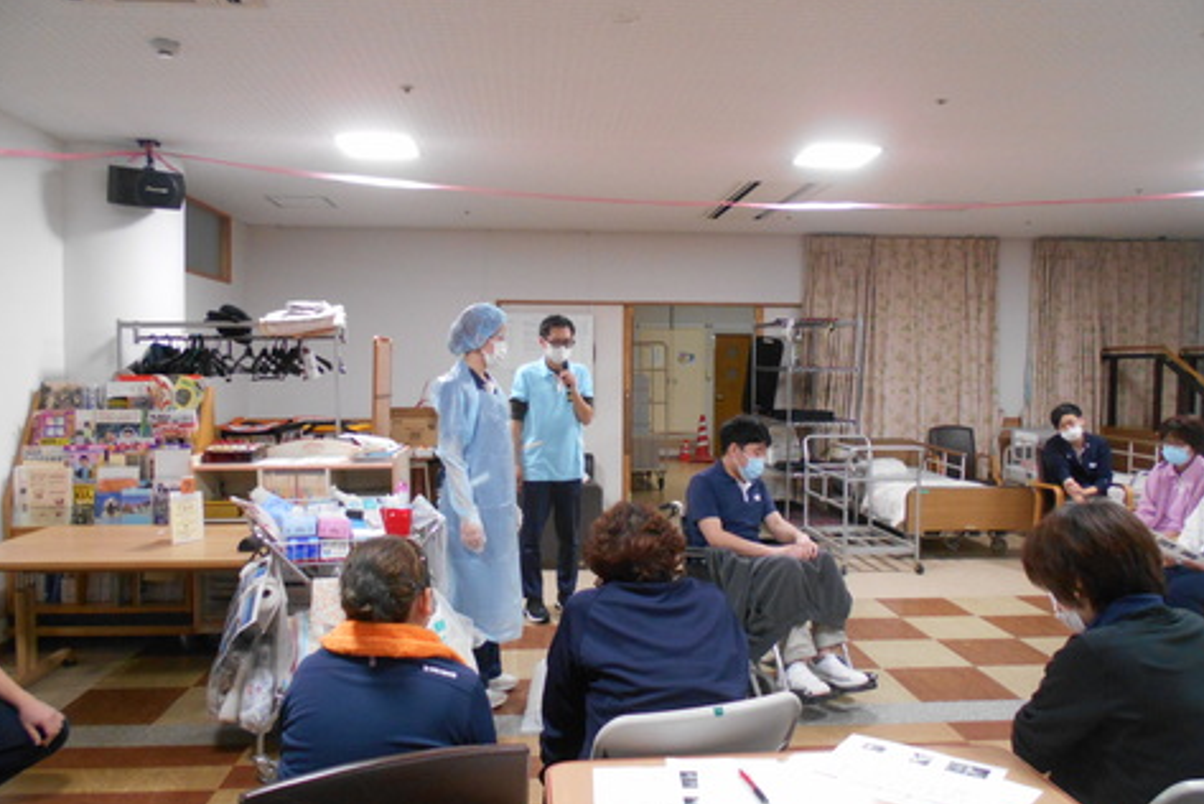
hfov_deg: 65.4
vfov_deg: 46.5
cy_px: 415
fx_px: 937
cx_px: 606
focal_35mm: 28
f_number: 3.2
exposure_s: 1/30
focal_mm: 4.6
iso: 360
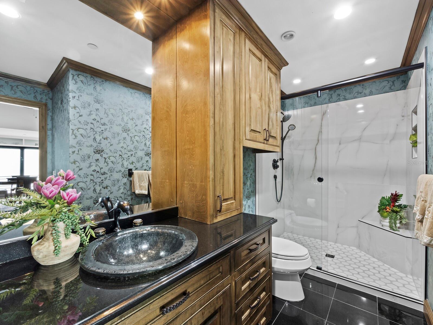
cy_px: 162
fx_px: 175
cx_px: 216
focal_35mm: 14
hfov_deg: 102.0
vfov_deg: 85.7
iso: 400
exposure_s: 1.3
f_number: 11
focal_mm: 7
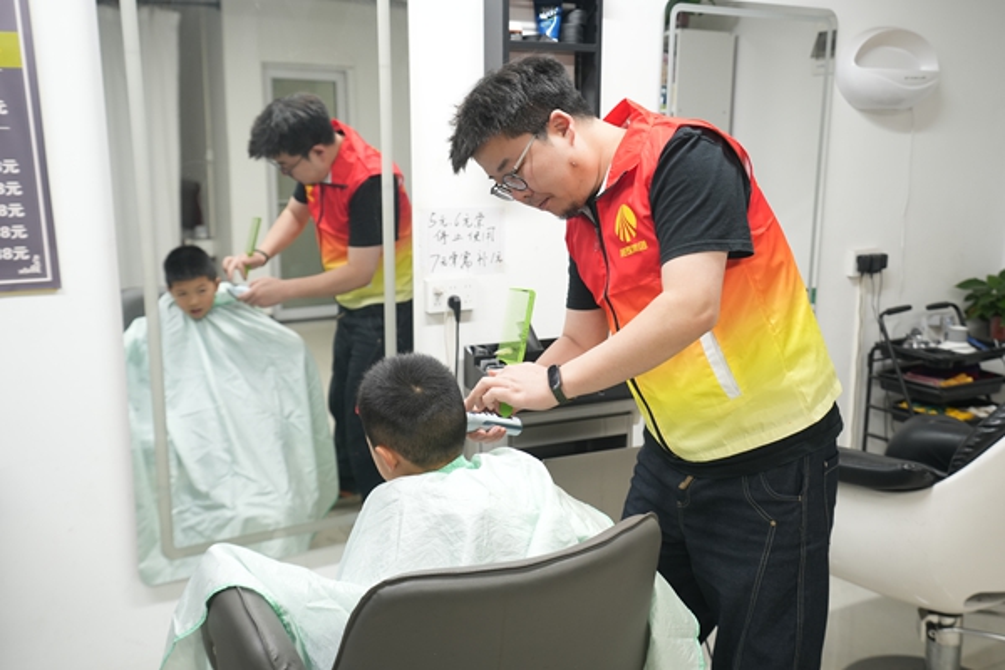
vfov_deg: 37.9
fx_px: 977
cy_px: 335
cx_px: 502
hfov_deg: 54.4
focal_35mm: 35
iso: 800
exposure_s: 1/125
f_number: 3.2
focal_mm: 35
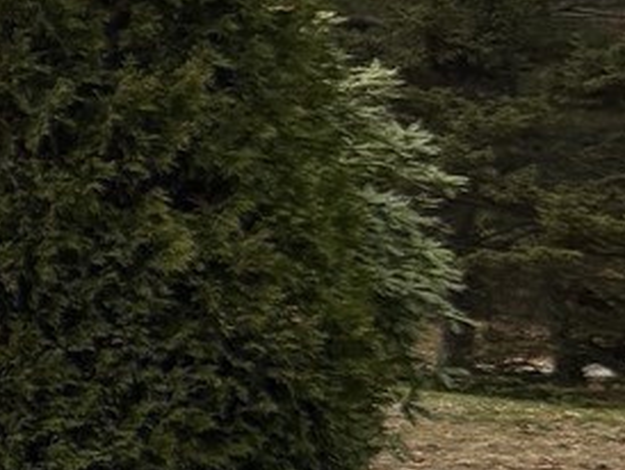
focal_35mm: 194
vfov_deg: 7.6
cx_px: -1661
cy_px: -135
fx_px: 3506
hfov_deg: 7.8
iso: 40
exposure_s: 1/186
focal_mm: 5.96
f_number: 1.6
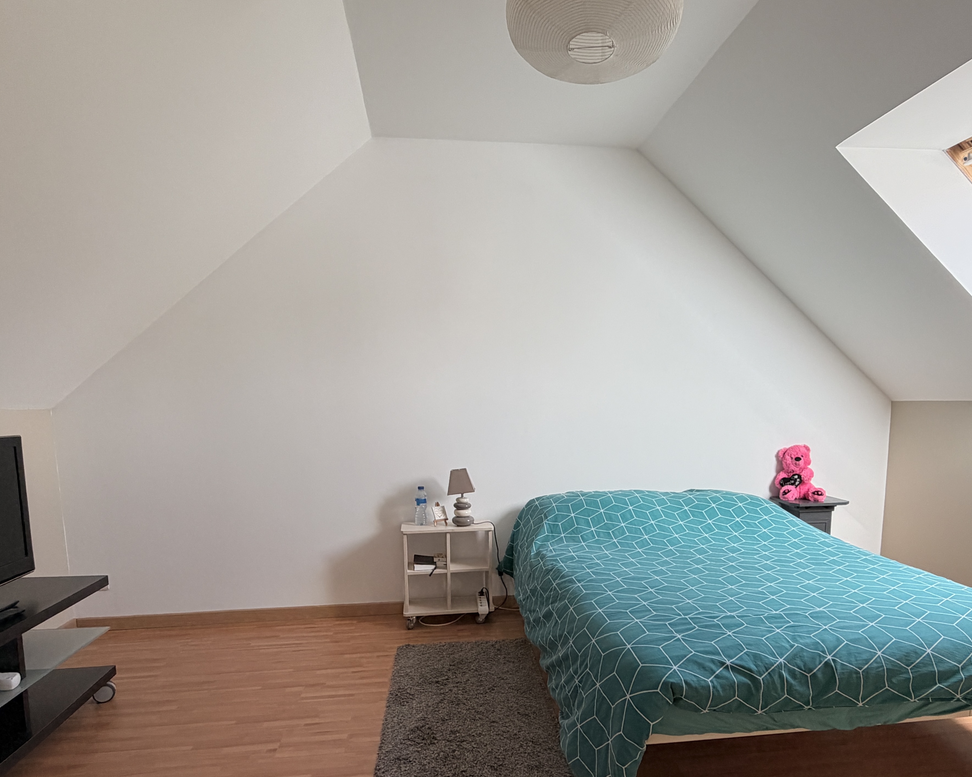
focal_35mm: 22
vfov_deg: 62.2
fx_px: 633
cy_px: 490
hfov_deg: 74.9
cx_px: 530
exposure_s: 1/121
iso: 200
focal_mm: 2.22
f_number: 2.2
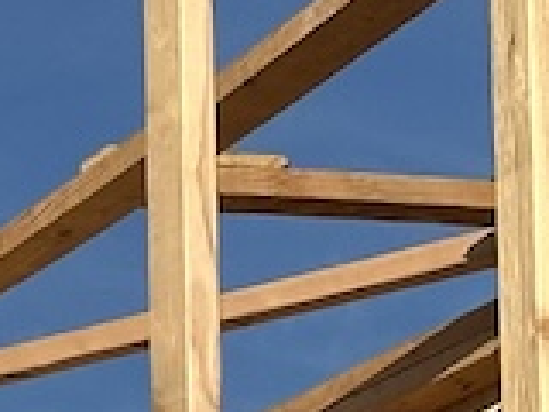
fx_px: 6090
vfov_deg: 3.8
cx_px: -254
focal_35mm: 384
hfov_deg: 5.1
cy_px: 978
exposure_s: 1/5556
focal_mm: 6.86
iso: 64
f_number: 1.78
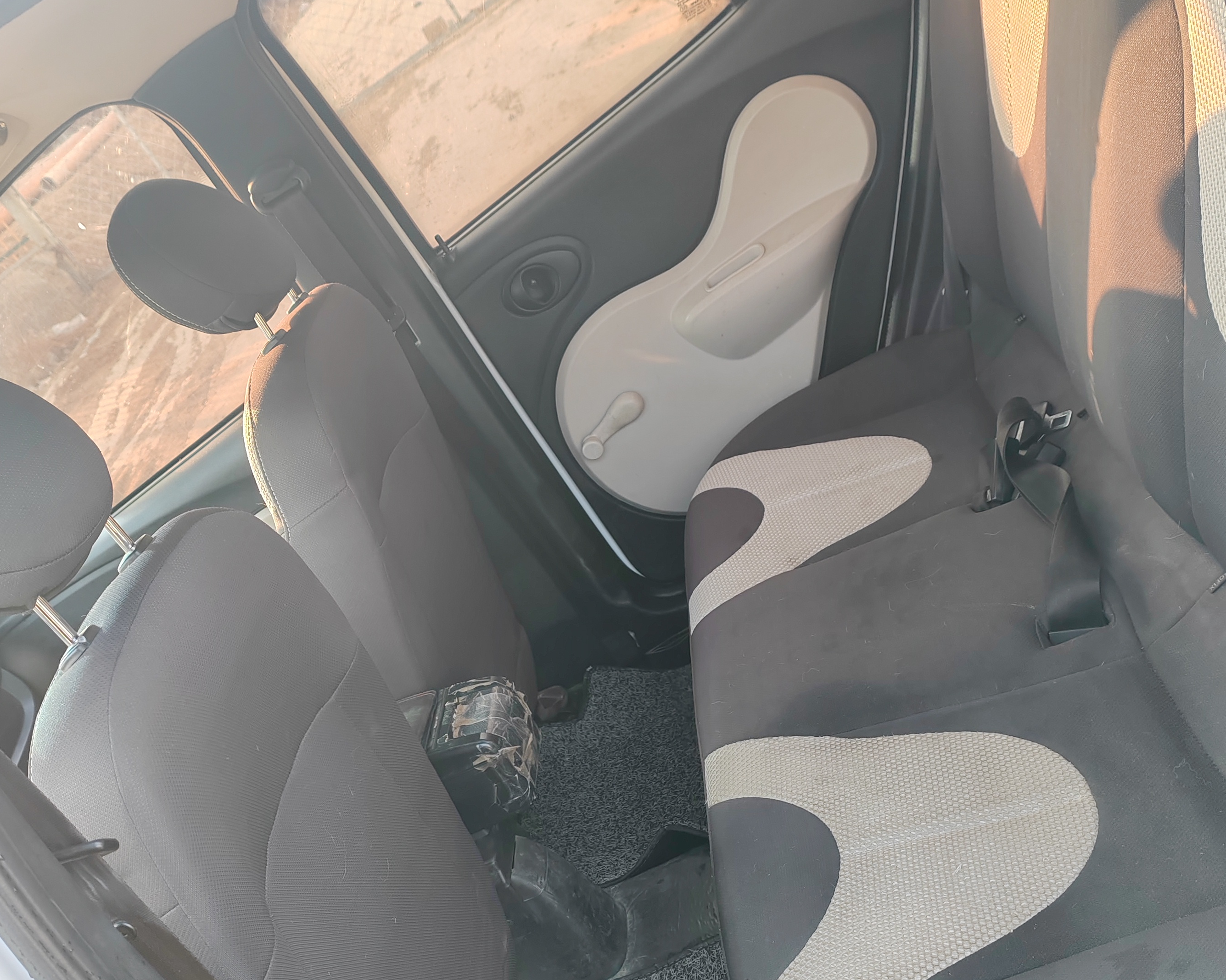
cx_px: 619
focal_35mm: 36
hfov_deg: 50.3
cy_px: 636
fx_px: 1306
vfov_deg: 40.7
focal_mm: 6.14
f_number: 1.8
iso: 320
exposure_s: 1/100
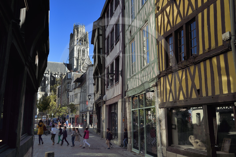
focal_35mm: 38
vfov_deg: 35.0
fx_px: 249
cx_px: 118
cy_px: 78
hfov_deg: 50.7
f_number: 9
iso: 200
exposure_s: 1/250
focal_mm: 38
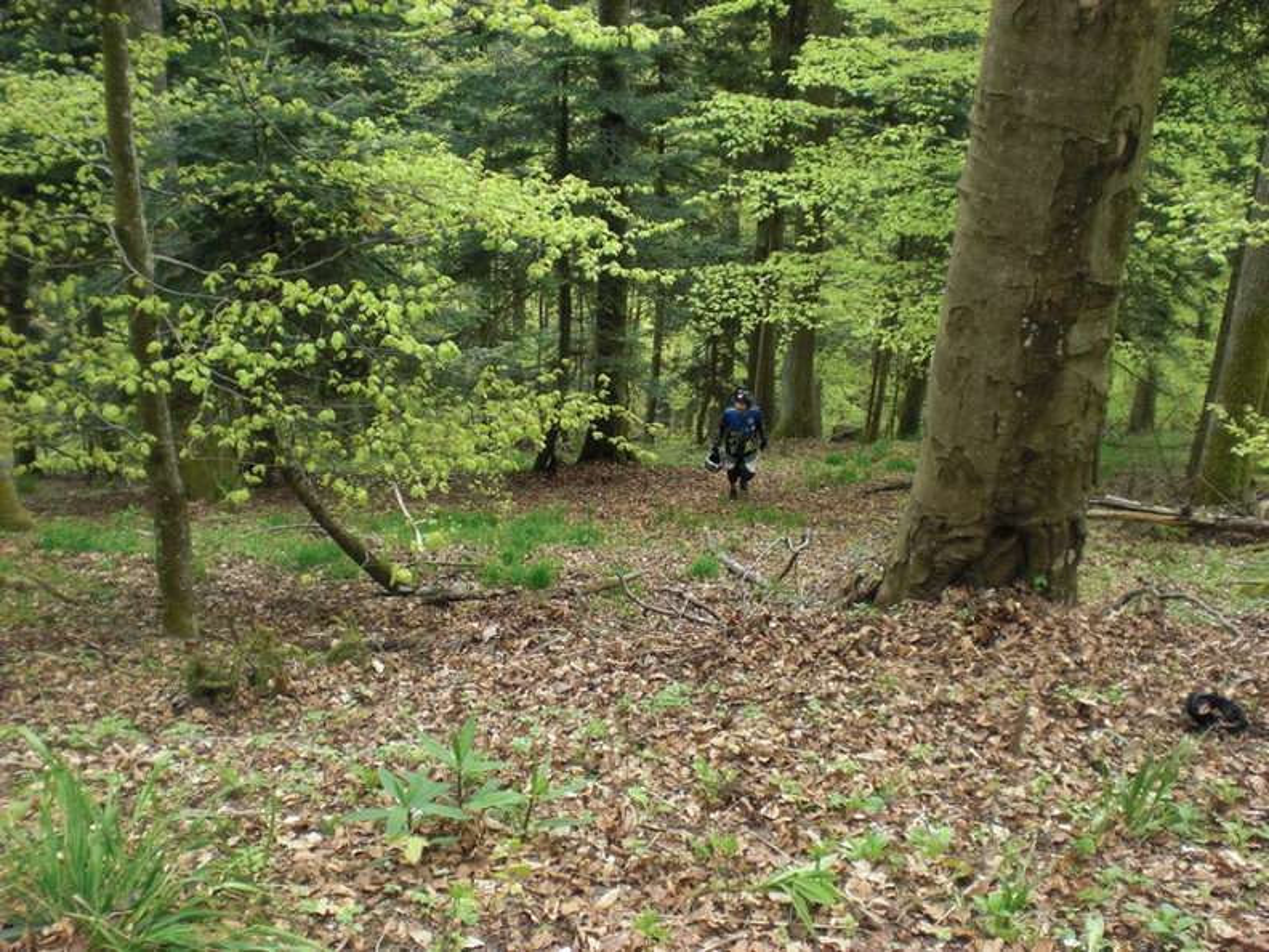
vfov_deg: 37.7
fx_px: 1393
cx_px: 634
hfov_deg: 49.0
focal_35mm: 38
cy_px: 476
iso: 100
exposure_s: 1/100
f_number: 3.1
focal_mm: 6.3
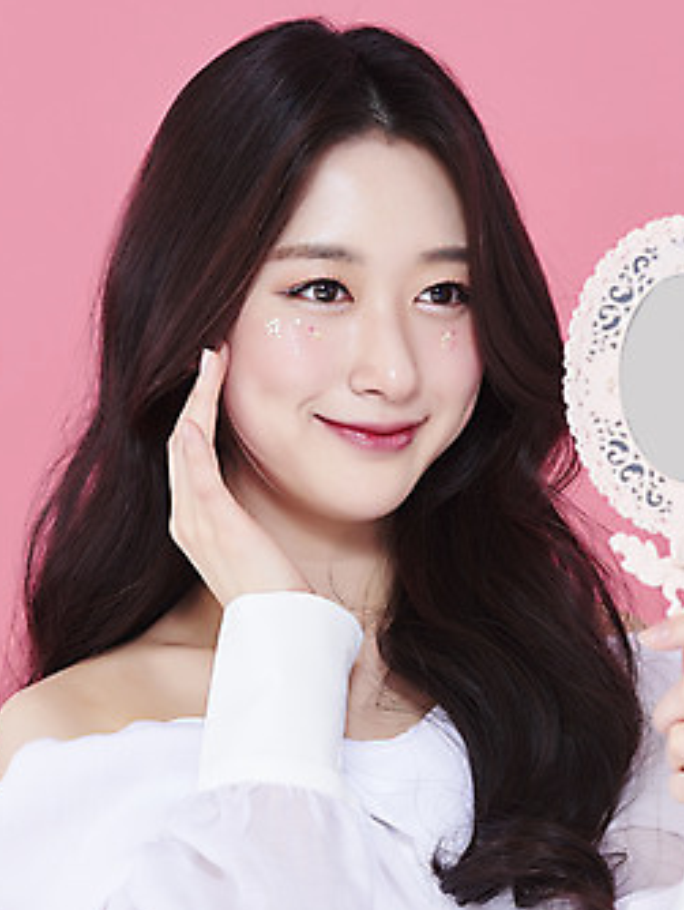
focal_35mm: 181
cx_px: 426
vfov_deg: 10.9
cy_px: 493
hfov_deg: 8.2
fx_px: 4763
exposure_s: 1/125
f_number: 11
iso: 64
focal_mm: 105
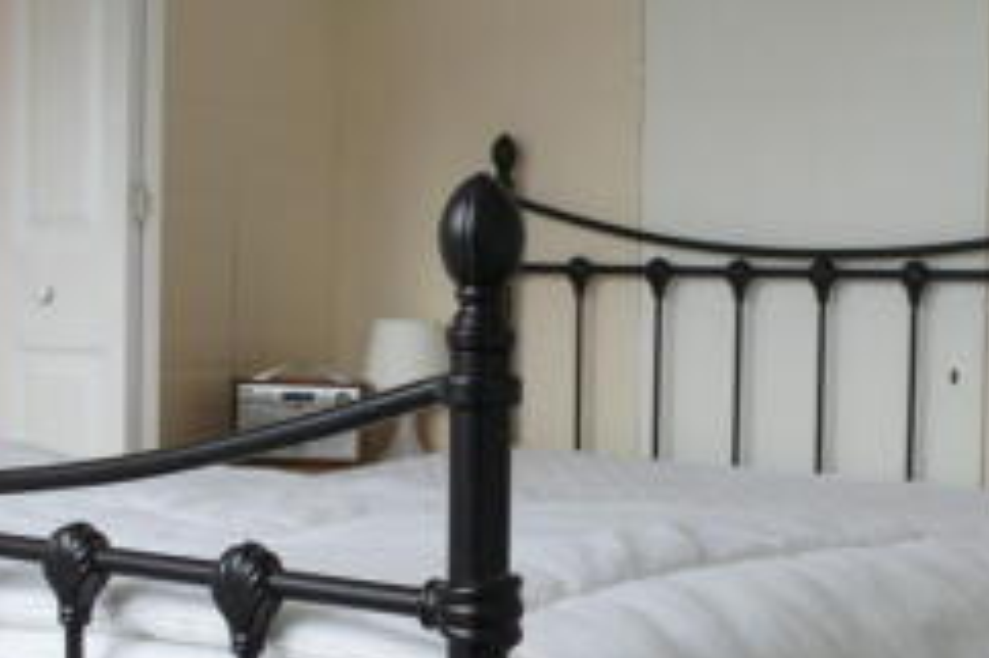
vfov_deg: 22.9
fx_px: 1620
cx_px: 670
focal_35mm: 59
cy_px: 378
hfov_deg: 33.6
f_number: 5
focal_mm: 20
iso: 200
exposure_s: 1/50
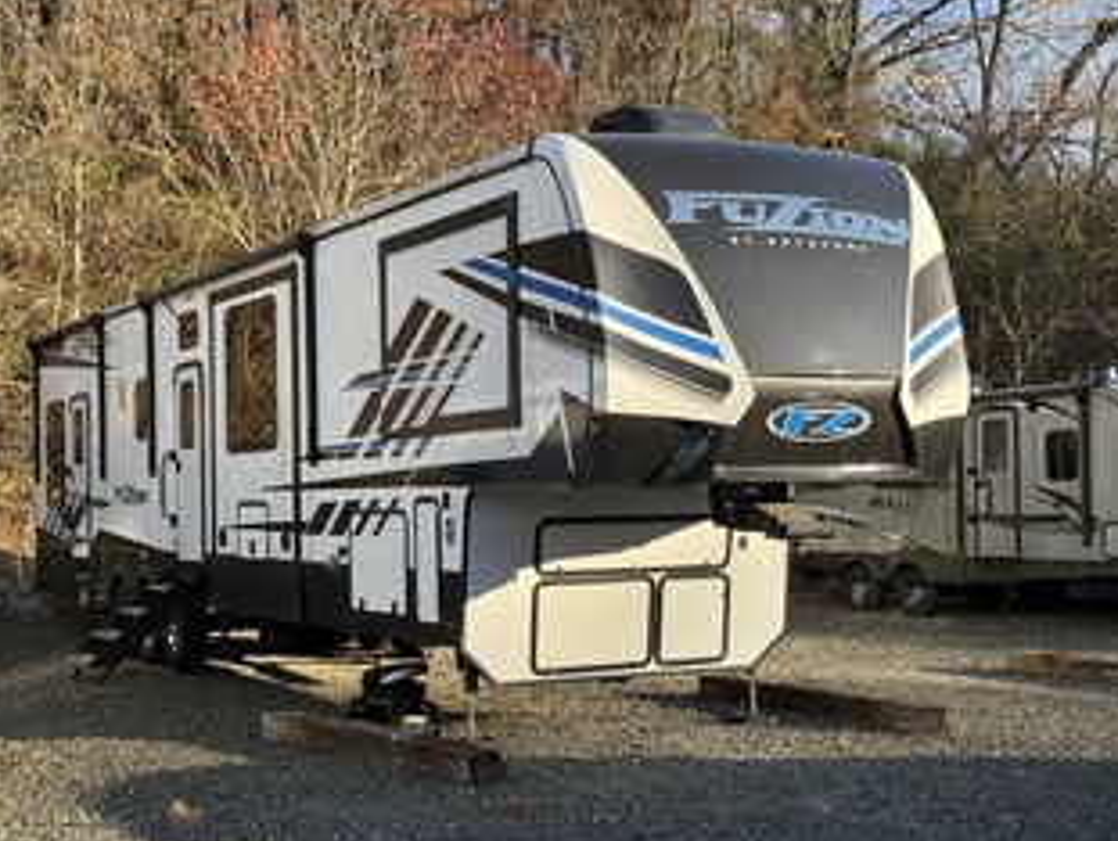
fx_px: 1746
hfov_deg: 35.5
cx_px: 503
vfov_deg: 27.1
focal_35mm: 54
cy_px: 462
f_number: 1.78
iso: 64
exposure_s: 1/1116
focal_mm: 6.76
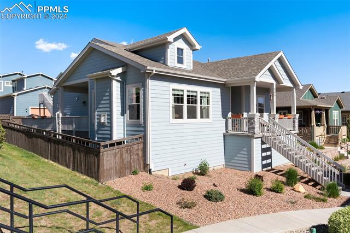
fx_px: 272
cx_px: 175
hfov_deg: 65.5
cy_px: 116
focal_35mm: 28
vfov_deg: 46.4
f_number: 11
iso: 100
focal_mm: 28
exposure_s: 1/100
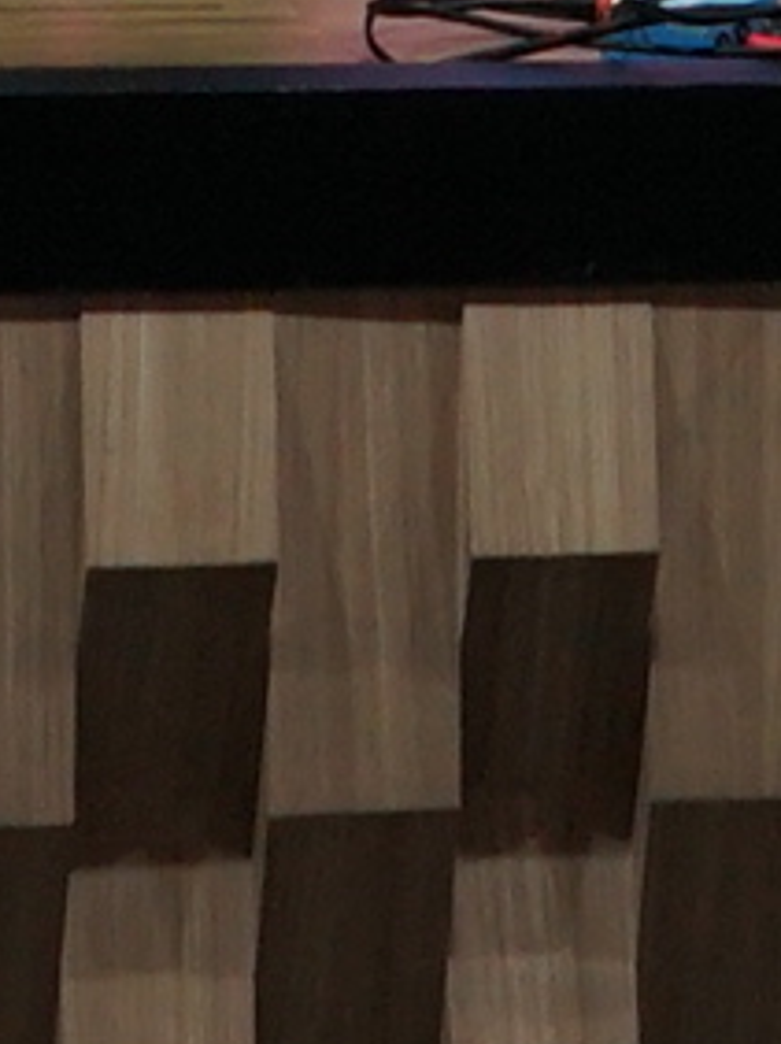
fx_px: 8647
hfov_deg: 5.2
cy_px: -2577
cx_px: 278
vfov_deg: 6.1
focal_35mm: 287
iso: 800
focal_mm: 28
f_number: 5.6
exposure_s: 1/125
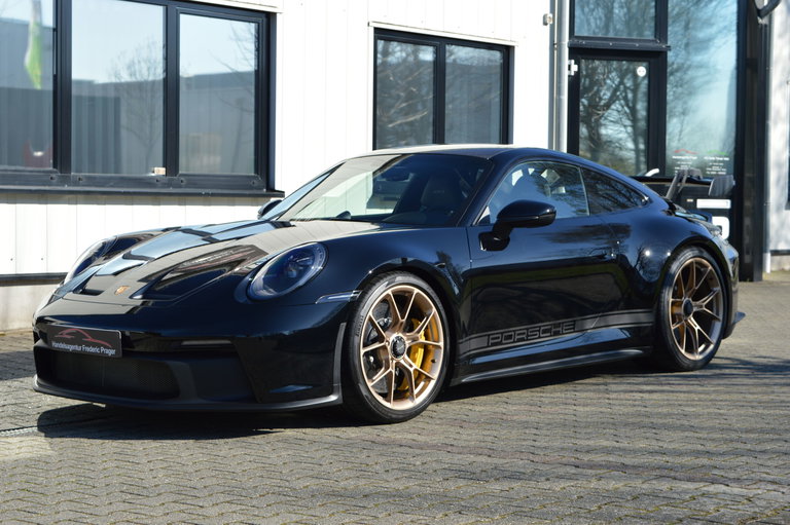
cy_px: 262
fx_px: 1480
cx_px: 395
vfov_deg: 20.1
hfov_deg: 29.9
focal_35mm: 68
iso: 100
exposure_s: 1/250
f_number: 7.1
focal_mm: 45
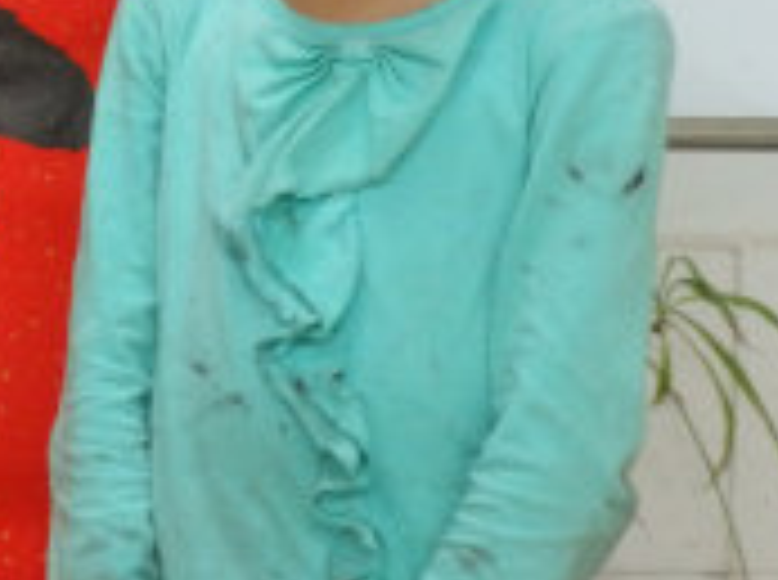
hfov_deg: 18.0
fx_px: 2355
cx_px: -112
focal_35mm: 105
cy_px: -29
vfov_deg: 13.8
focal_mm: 6.6
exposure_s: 1/50
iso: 800
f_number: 3.6
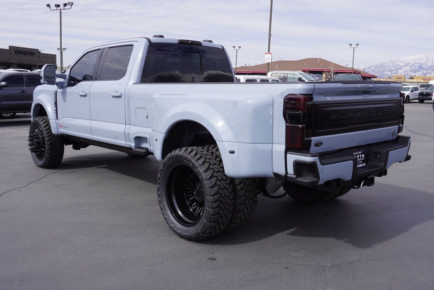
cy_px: 145
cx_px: 217
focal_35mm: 36
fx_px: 434
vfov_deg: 36.9
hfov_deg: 53.1
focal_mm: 24
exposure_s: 1/160
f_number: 10
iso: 100
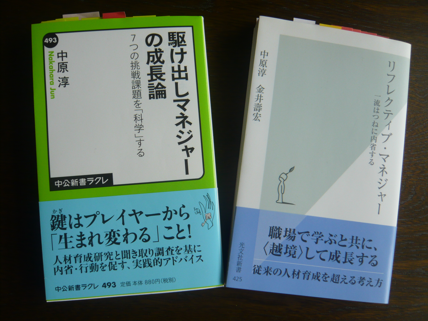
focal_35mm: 28
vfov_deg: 49.7
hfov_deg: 63.4
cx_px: 214
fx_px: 346
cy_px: 160
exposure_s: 1/200
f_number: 2.8
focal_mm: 4.6
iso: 100
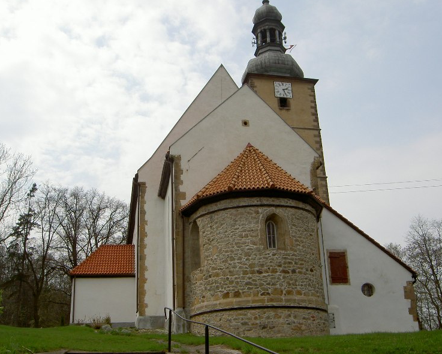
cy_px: 177
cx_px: 236
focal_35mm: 36
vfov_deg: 41.2
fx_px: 471
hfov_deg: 50.2
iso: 50
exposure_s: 1/500
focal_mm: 5.6
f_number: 4.7
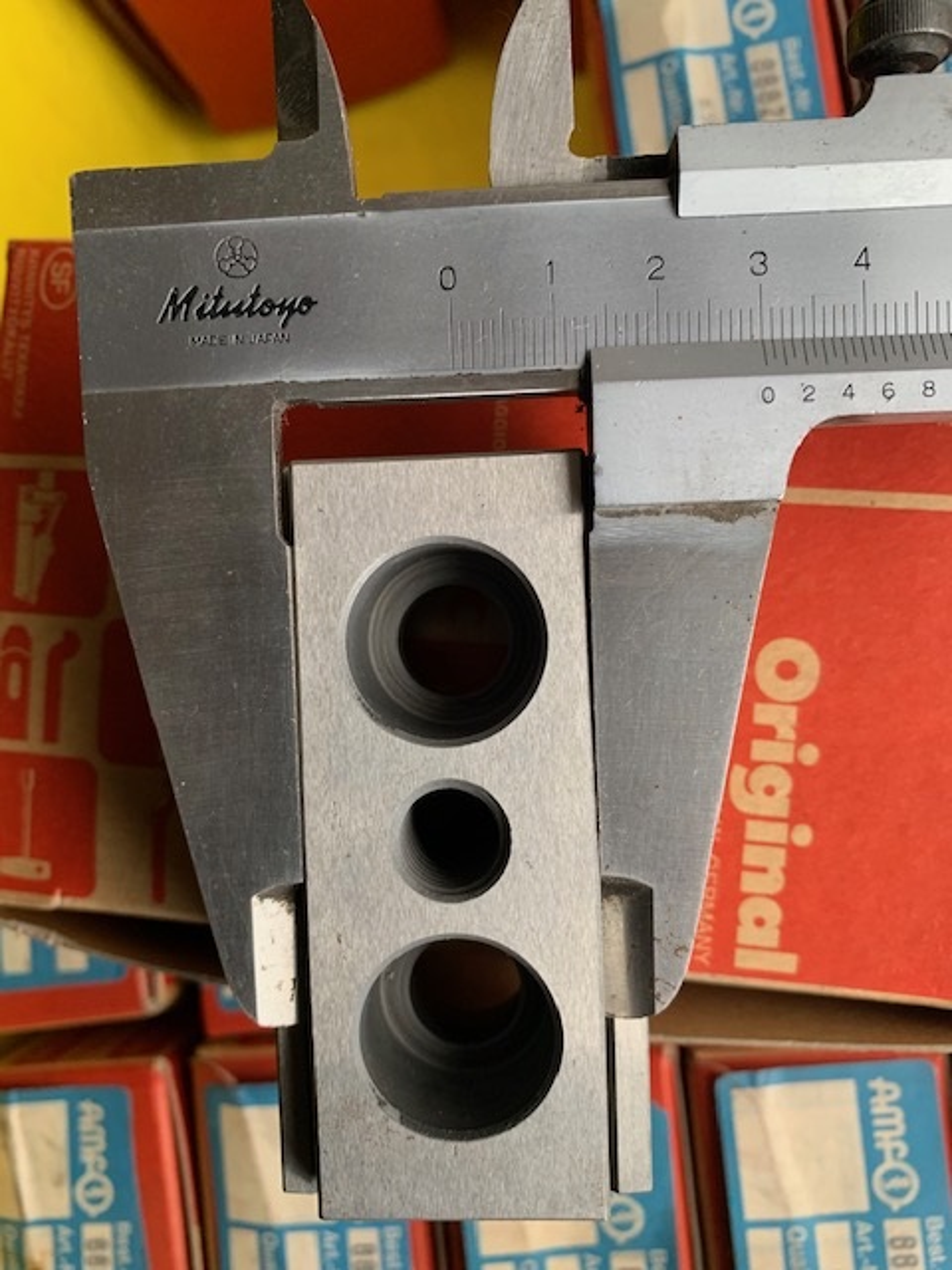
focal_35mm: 26
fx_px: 953
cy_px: 635
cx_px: 476
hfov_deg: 53.1
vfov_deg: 67.3
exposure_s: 1/62
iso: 100
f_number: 1.8
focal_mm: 4.25
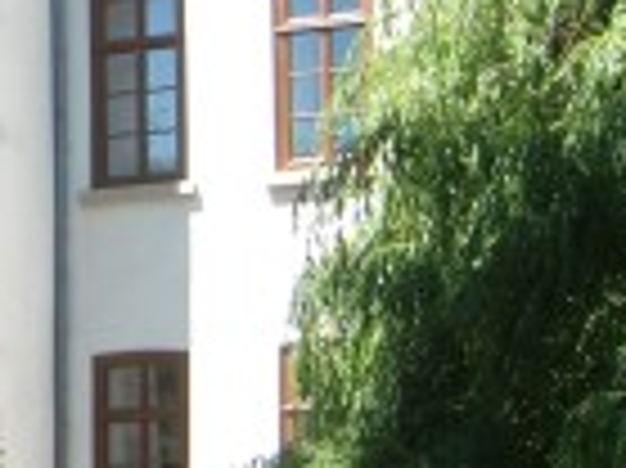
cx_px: -108
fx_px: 3017
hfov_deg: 11.6
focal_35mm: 167
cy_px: 14
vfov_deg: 8.8
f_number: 3.5
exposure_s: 1/250
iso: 64
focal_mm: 5.2
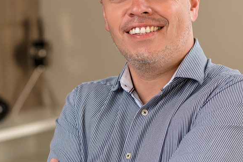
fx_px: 1046
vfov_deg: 8.8
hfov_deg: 13.2
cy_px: 85
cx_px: 81
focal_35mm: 155
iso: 160
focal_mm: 50
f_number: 2.5
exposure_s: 1/80
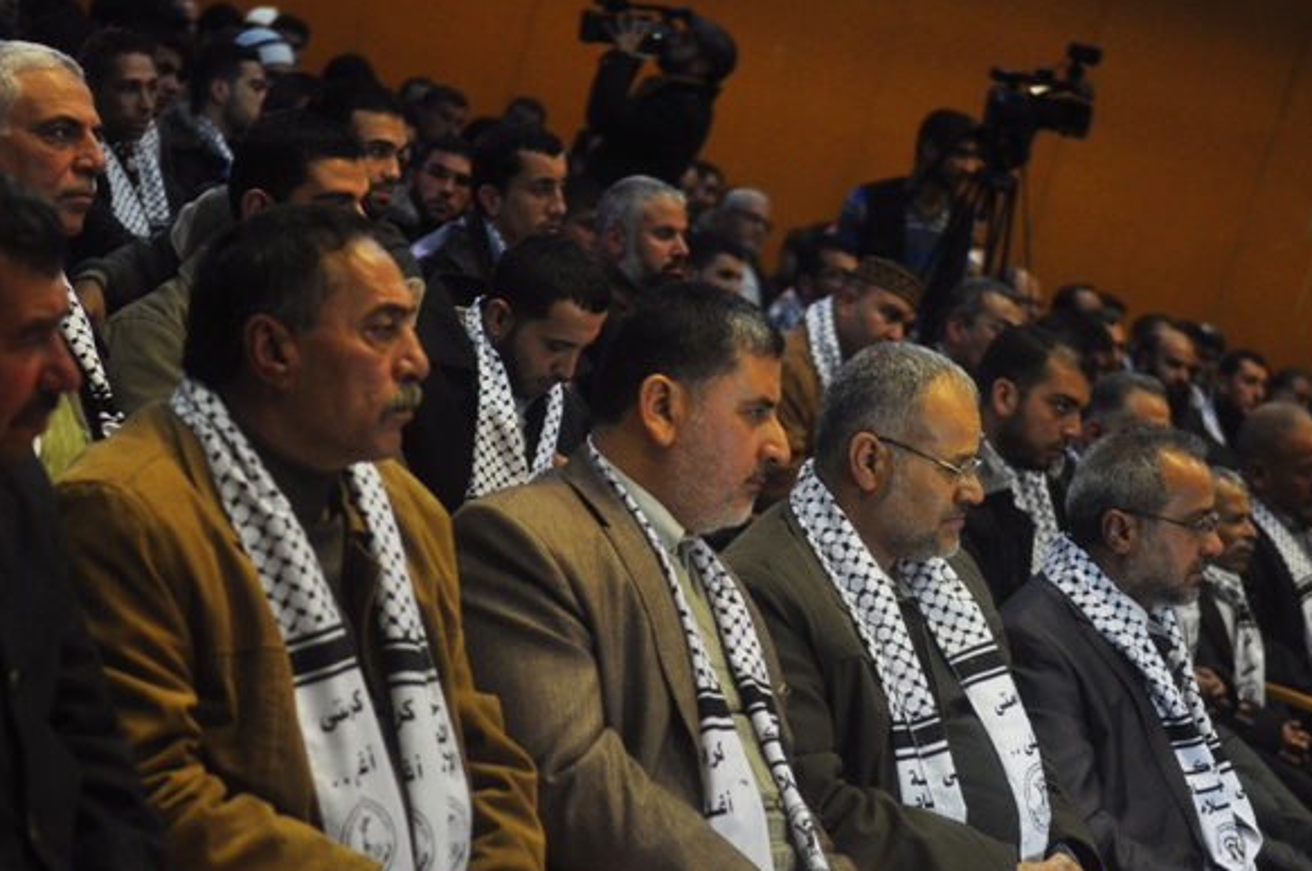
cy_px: 488
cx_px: 699
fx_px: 3881
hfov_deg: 19.2
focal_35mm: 107
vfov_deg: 12.8
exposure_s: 1/40
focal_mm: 55
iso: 640
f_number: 2.8
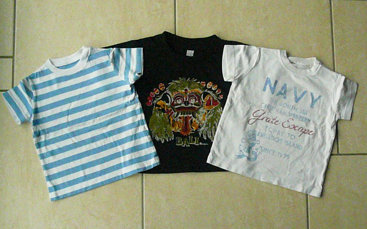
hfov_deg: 44.4
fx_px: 450
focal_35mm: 45
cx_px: 184
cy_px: 126
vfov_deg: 28.6
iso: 3200
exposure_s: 1/320
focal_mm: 6.9
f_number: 10
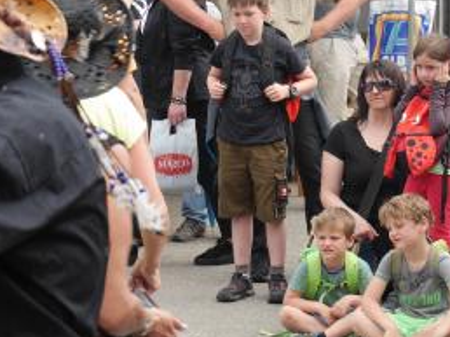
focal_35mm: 191
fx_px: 2481
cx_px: 405
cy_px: 152
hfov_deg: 10.3
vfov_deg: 7.8
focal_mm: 41
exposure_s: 1/200
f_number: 6.3
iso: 200
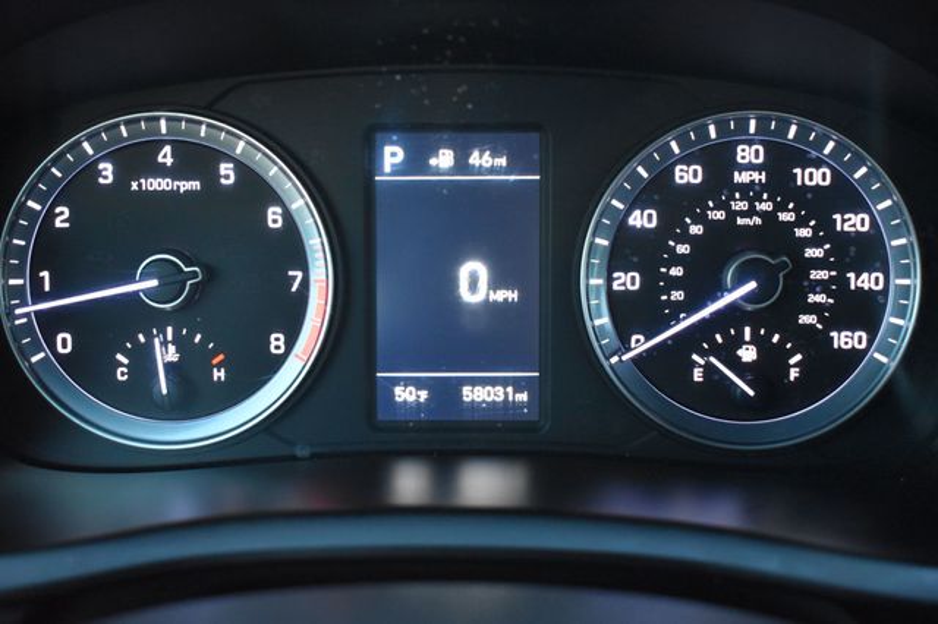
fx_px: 1172
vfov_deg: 29.8
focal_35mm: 45
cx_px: 469
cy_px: 312
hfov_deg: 43.6
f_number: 4.2
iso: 3200
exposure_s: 1/20
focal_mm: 30
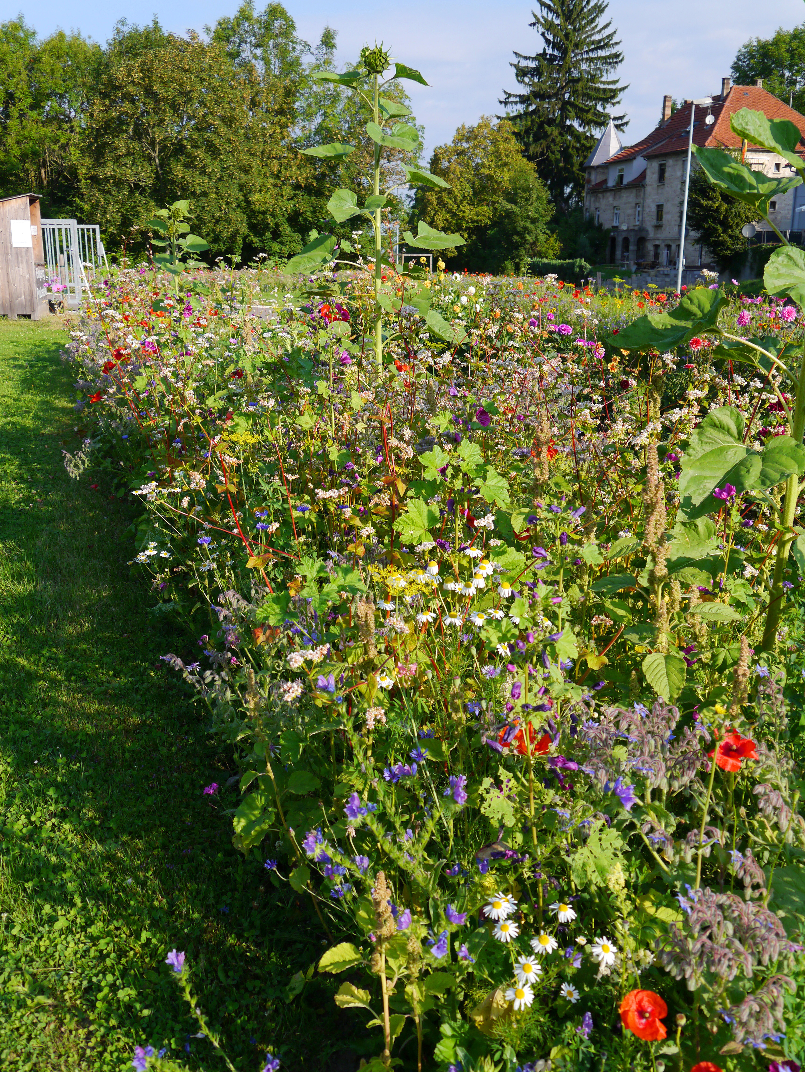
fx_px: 1053
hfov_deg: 41.8
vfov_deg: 53.9
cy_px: 536
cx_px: 402
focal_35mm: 34
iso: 160
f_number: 6.3
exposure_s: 1/320
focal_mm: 17
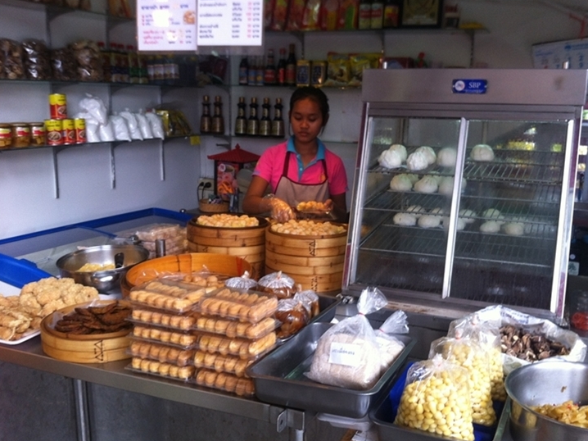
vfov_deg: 36.8
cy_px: 229
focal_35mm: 39
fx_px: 662
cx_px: 320
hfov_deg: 47.8
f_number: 2.8
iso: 100
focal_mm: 3.85
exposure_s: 1/40
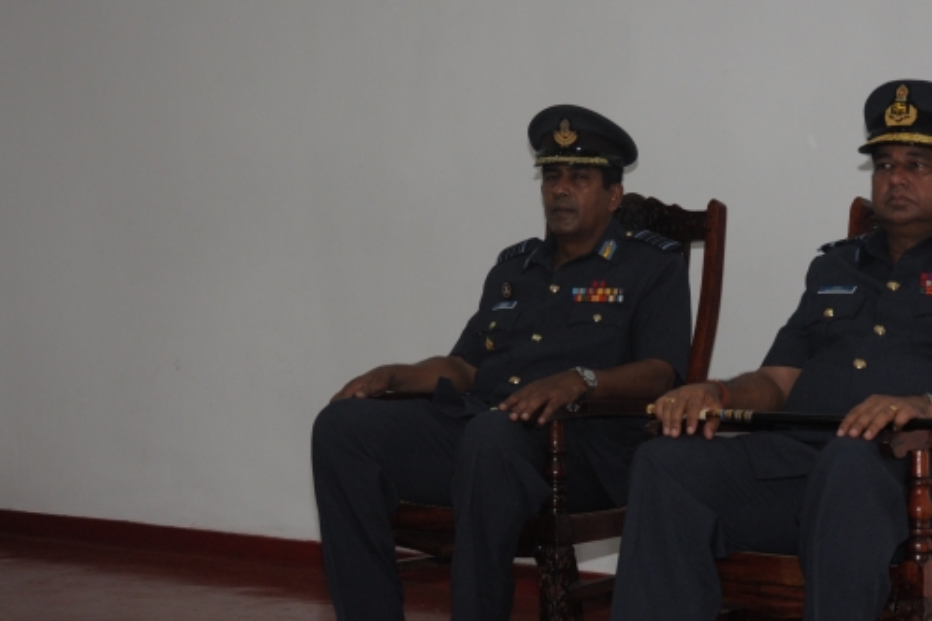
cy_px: 398
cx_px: 627
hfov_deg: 27.3
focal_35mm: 74
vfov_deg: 18.5
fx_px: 1908
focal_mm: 35
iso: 640
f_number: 6.3
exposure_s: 1/80
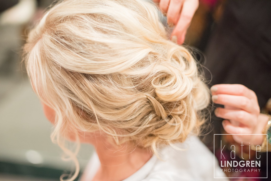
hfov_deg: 39.6
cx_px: 136
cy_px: 90
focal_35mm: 50
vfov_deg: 27.0
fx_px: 377
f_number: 2
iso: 4000
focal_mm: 50
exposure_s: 1/200
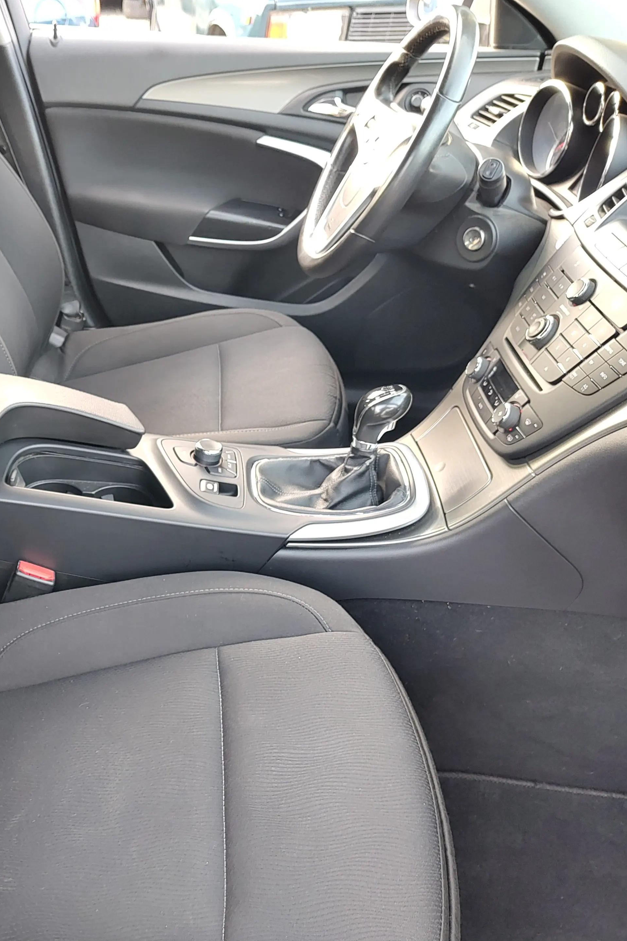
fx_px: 836
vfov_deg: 58.7
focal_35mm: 32
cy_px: 471
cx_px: 70
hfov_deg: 38.5
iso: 291
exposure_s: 1/50
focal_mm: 5.56
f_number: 1.8
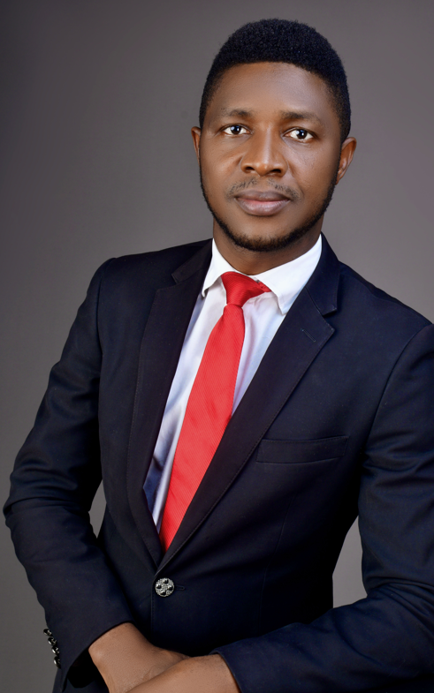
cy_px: 343
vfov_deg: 37.5
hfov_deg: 24.0
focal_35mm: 54
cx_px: 234
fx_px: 1021
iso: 160
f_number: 9
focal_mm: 35
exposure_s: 1/160
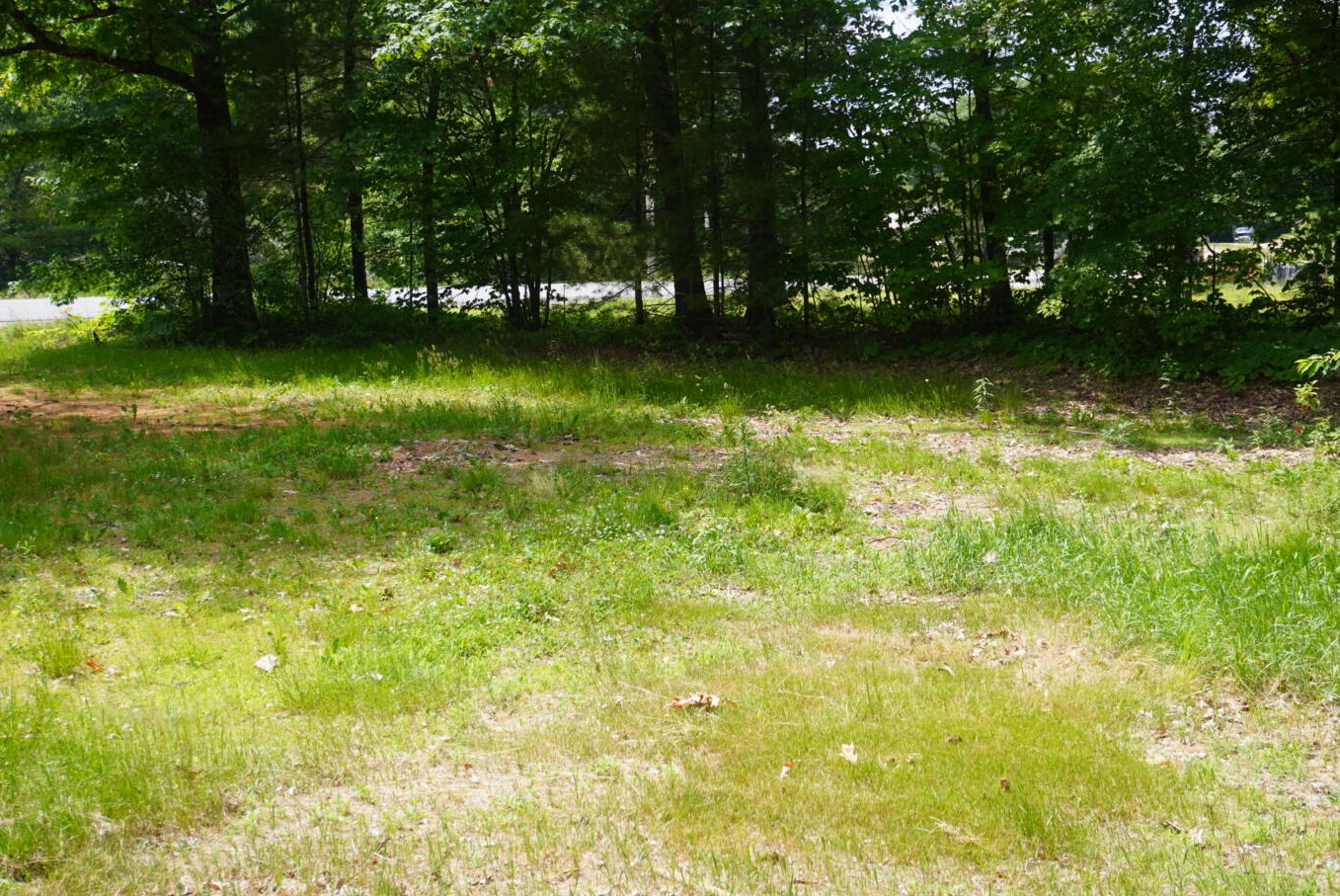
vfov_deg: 27.0
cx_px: 756
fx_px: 1862
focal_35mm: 50
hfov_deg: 39.5
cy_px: 437
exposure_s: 1/320
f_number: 5.6
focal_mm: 28
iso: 100
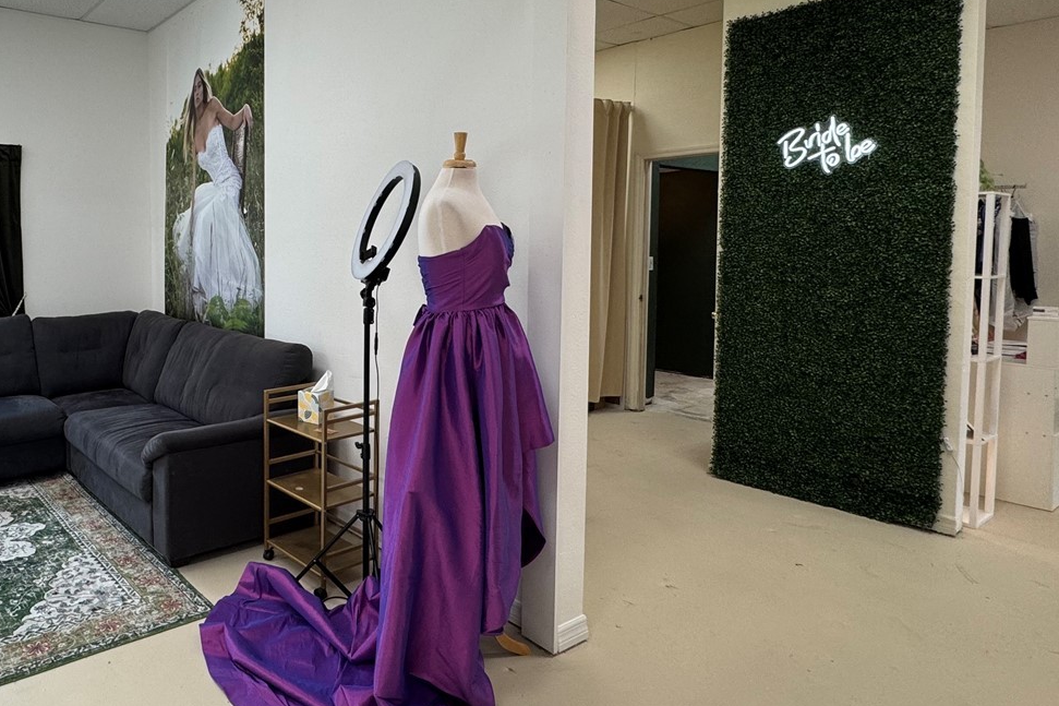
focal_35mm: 24
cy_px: 274
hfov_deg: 69.8
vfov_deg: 52.7
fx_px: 706
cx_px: 291
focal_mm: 2.22
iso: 125
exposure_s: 1/120
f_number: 2.2
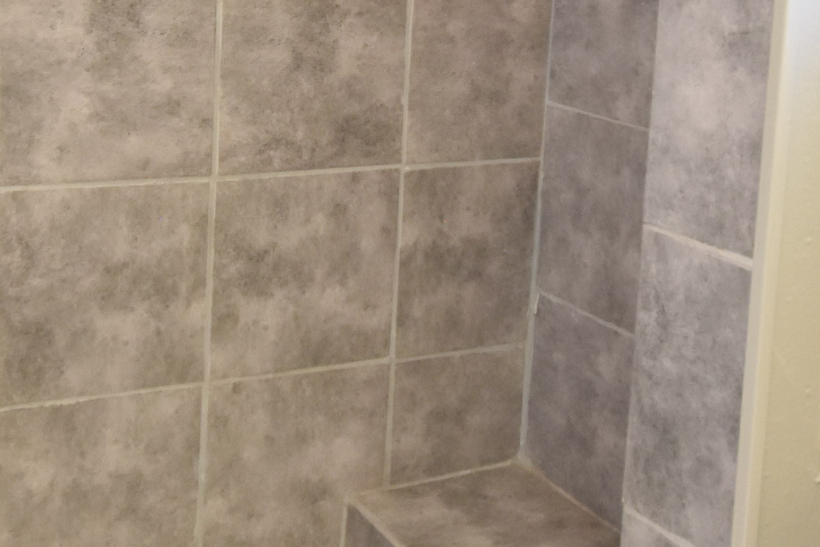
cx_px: 308
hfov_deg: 36.7
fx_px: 1230
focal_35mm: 54
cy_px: 43
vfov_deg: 24.3
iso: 800
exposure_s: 1/45
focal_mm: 10
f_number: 3.5
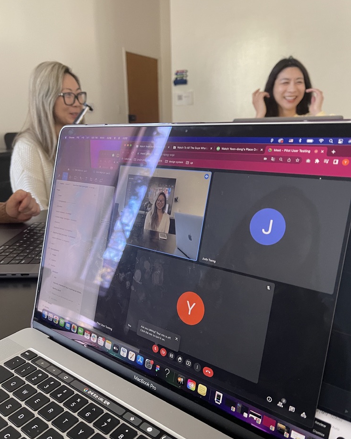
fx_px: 364
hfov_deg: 51.5
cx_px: 170
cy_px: 237
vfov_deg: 62.1
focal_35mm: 28
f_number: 1.6
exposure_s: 1/60
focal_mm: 5.1
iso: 500
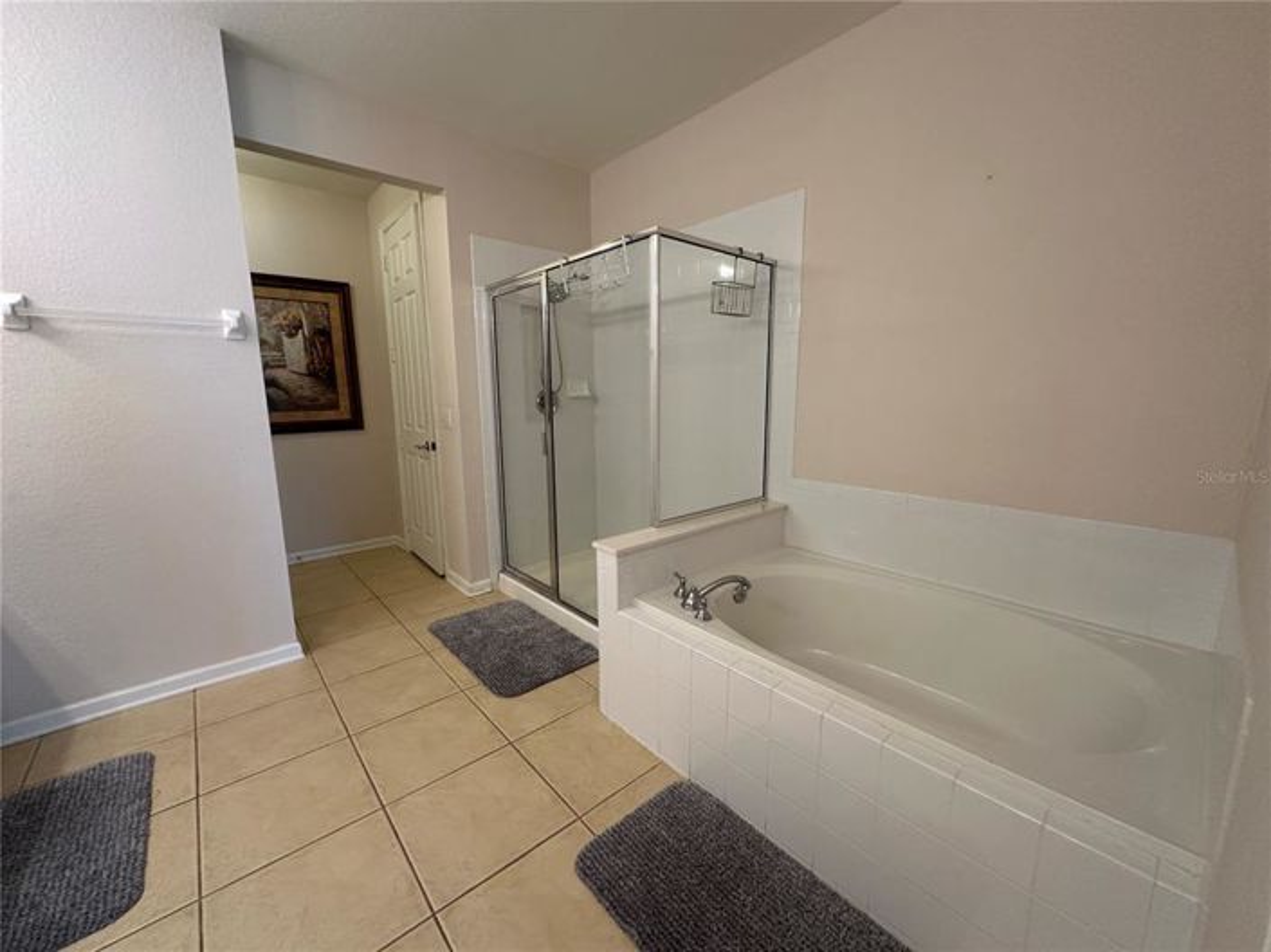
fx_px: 514
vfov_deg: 85.6
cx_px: 636
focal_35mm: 14
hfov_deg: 102.1
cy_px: 476
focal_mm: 2.22
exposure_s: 1/60
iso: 200
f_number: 2.2
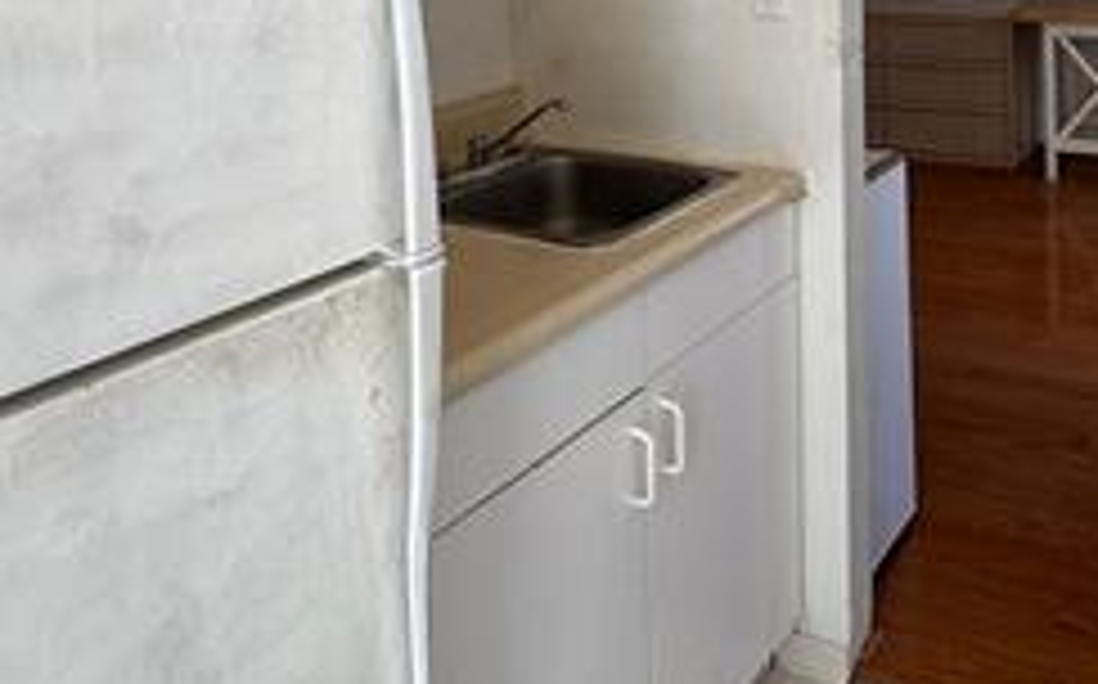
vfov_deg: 29.2
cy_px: -86
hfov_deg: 48.9
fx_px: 1166
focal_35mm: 39
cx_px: 792
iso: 64
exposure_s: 1/120
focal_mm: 2.22
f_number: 2.2
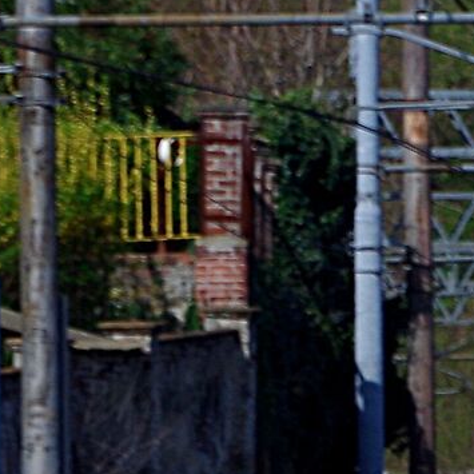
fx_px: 13943
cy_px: 793
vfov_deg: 1.9
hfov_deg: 1.9
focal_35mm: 900
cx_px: 621
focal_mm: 105
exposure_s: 1/125
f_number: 9.5
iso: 140
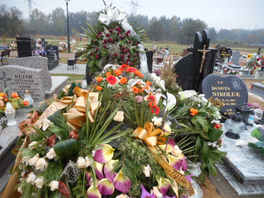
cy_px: 99
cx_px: 132
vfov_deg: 54.9
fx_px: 191
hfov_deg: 69.4
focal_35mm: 25
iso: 80
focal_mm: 4.5
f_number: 3.7
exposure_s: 1/30
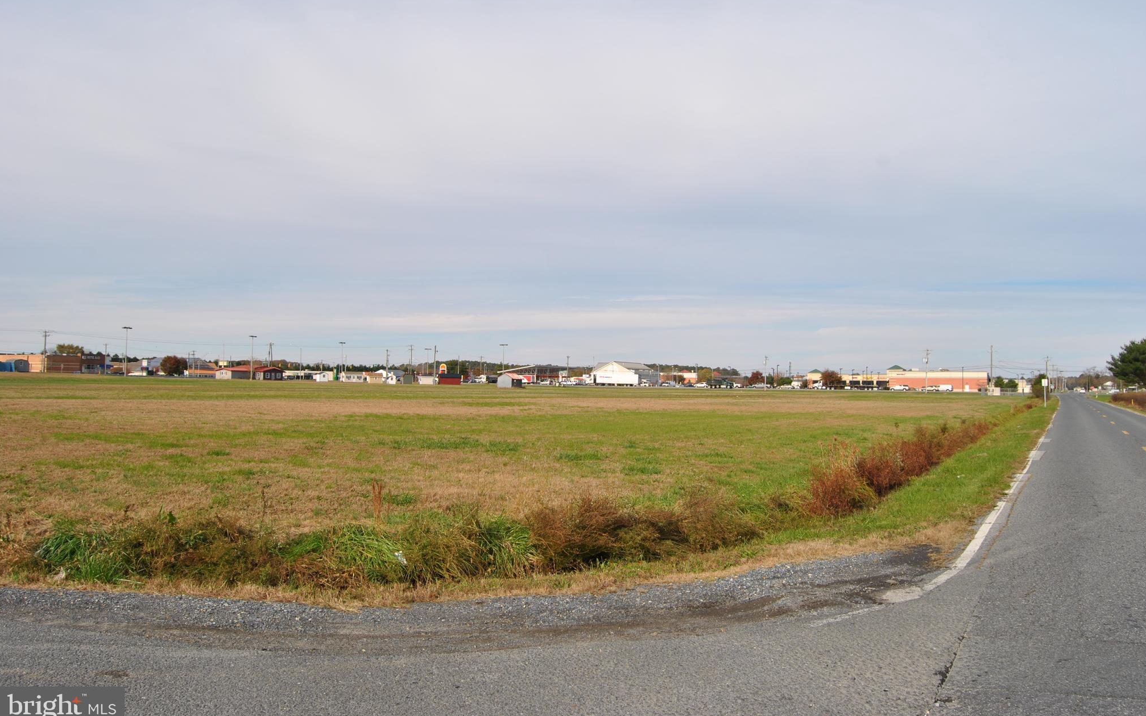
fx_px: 874
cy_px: 338
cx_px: 581
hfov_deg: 66.5
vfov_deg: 44.5
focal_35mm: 28
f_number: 9
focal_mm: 18
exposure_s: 1/320
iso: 100
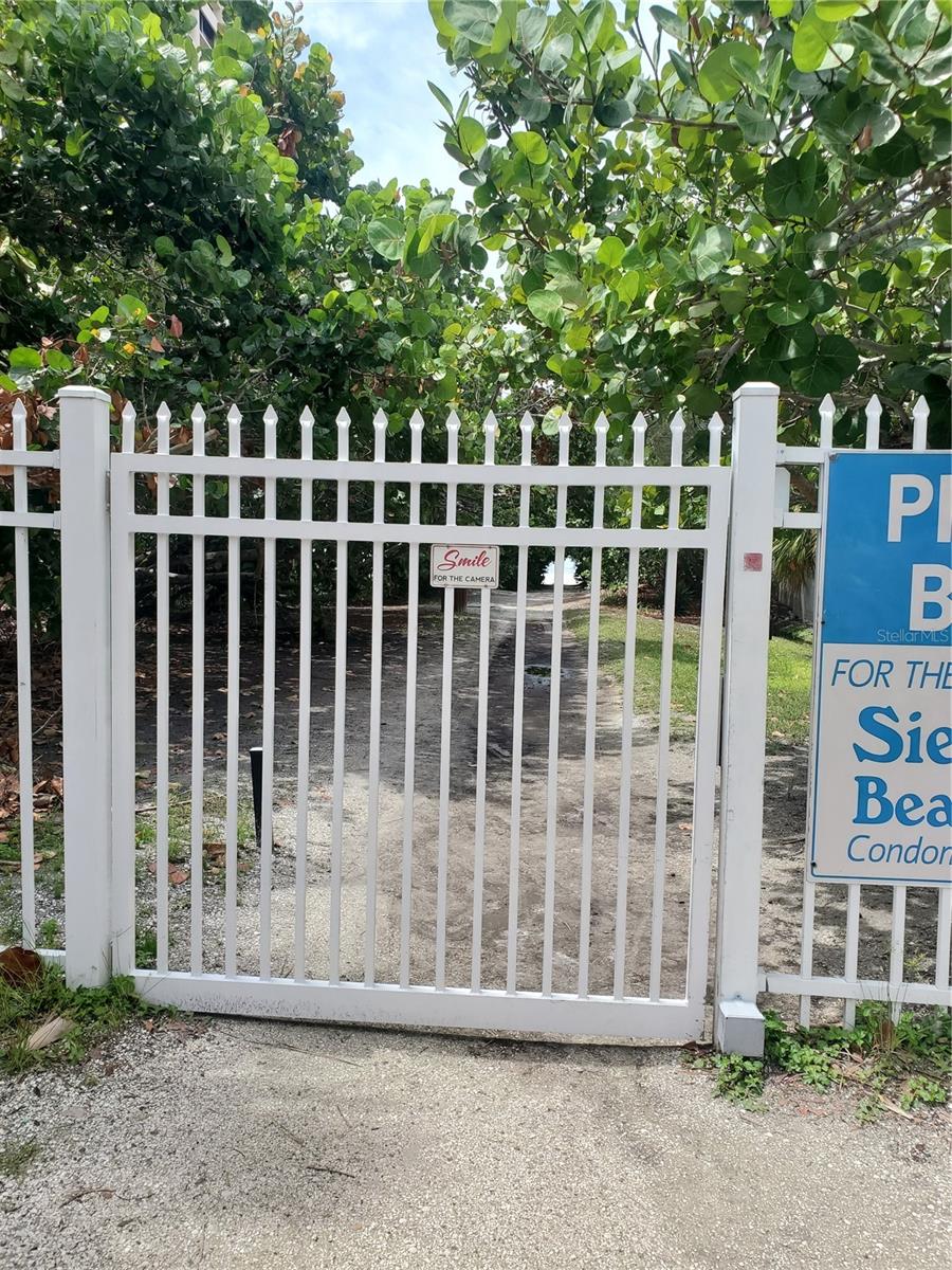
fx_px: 953
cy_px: 635
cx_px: 476
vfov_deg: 67.3
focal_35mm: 26
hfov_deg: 53.1
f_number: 2.4
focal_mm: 4.3
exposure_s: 1/667
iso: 50
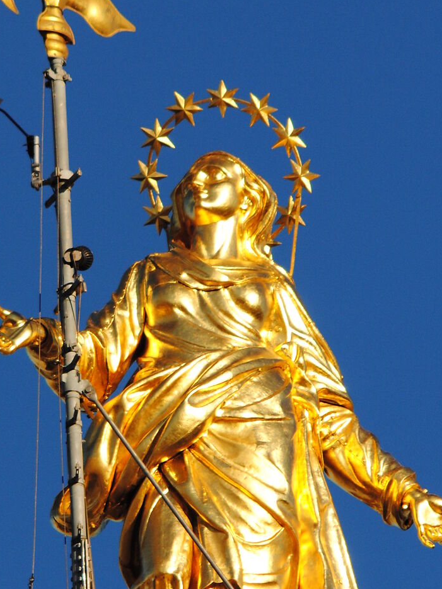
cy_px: 299
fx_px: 22103
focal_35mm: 1298
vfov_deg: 1.5
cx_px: 135
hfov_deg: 1.1
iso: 200
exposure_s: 1/1000
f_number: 6
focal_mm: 350
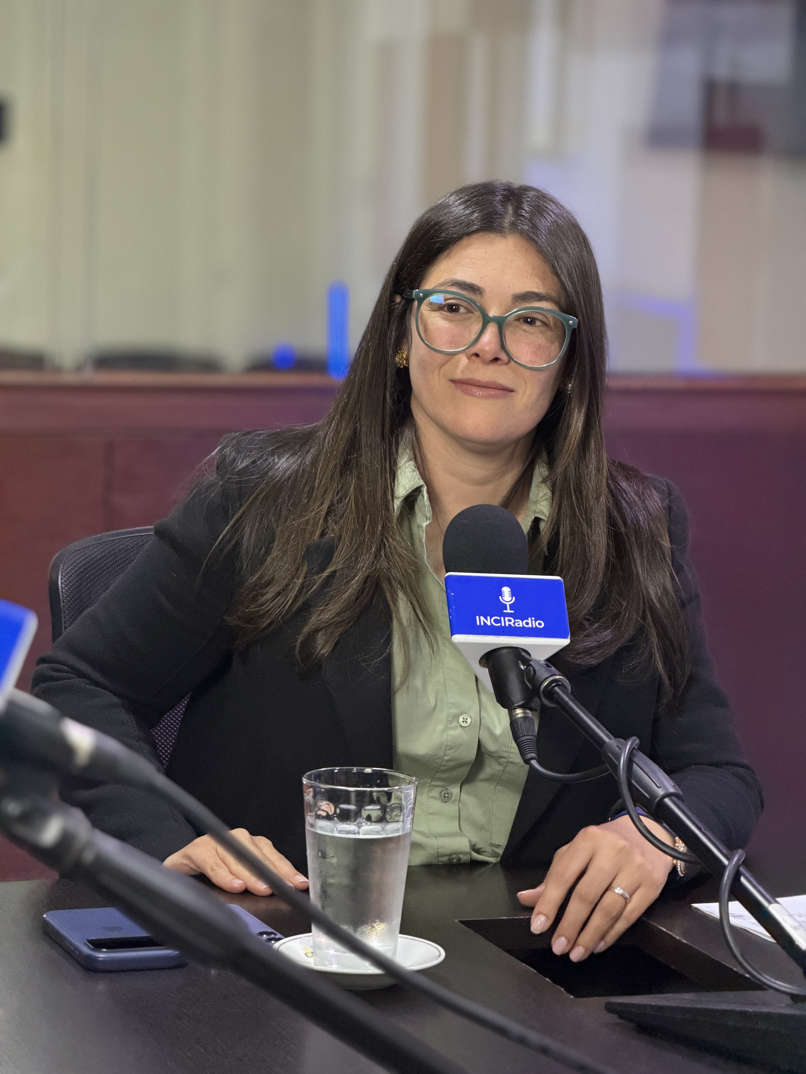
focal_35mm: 100
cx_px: 403
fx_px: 3105
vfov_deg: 19.6
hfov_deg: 14.8
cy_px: 537
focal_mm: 16.89
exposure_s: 1/40
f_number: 2.8
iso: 640
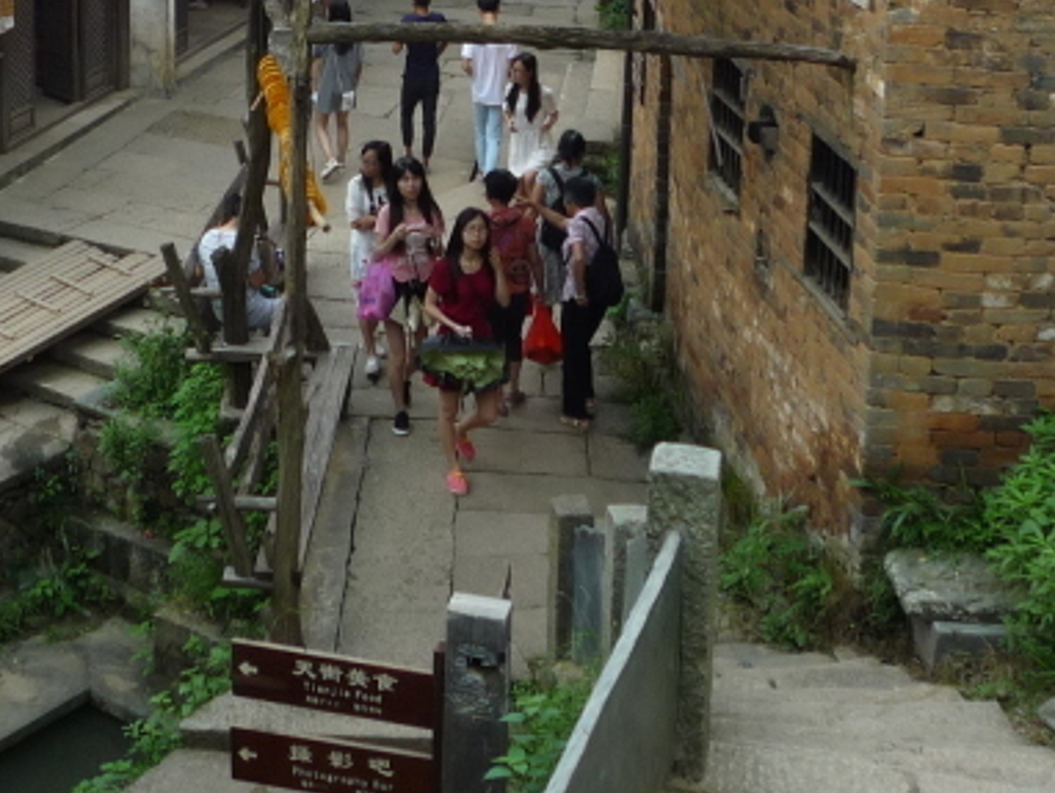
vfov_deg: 20.6
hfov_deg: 28.6
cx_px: 301
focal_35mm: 67
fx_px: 2043
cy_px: -133
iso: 100
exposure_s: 1/400
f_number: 2.8
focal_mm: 4.4
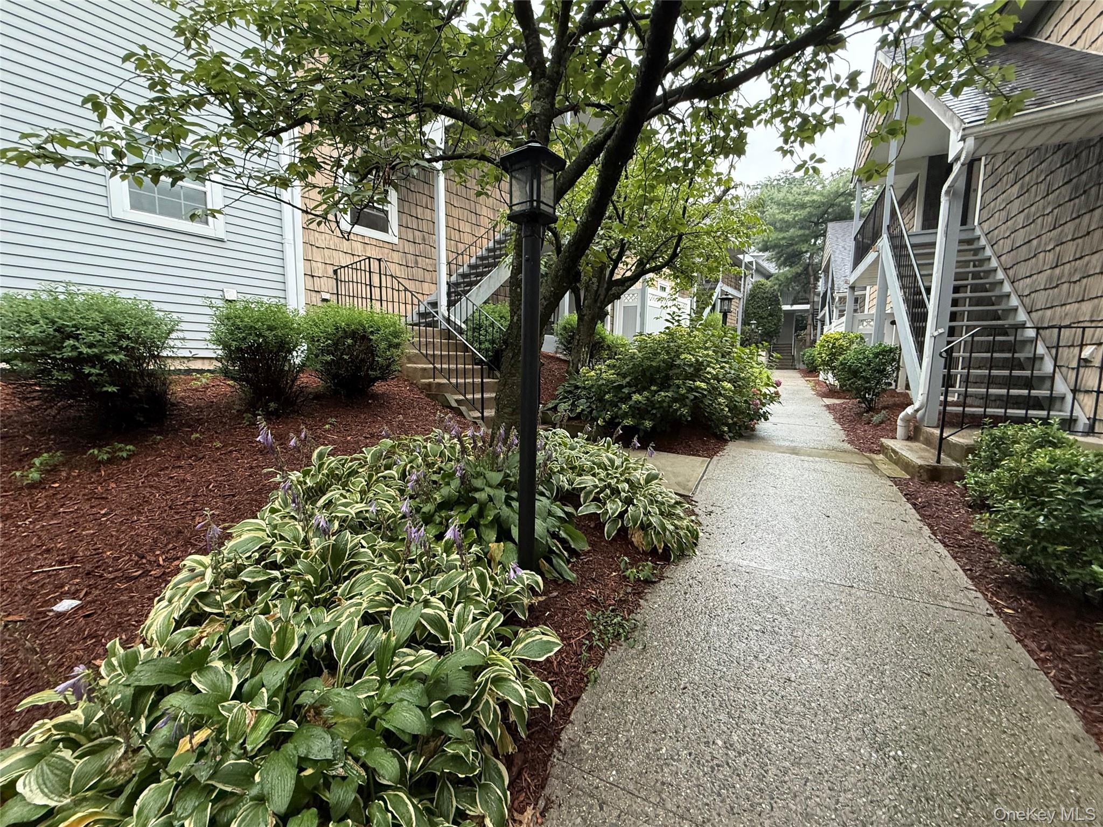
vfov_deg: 85.7
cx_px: 552
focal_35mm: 14
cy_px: 414
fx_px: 446
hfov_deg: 102.1
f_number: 2.2
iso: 320
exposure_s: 1/90
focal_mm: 2.22
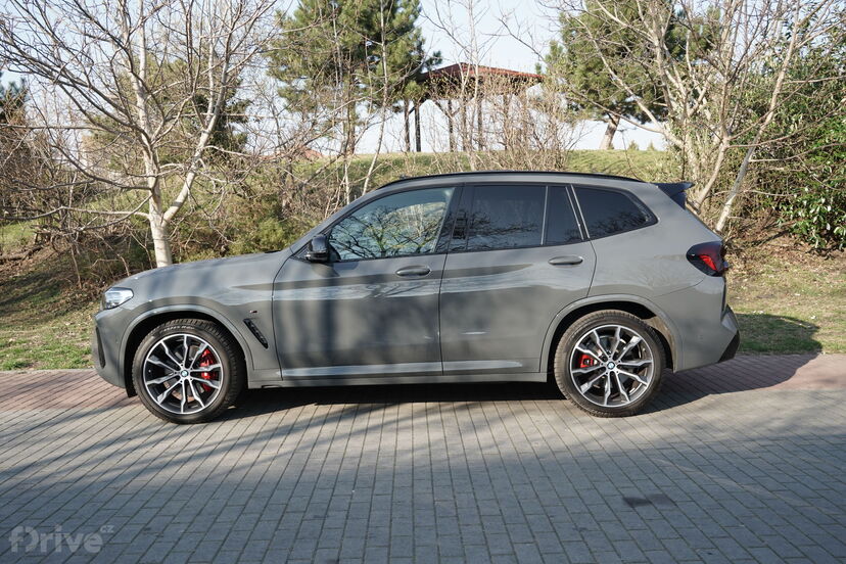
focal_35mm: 30
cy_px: 282
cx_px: 423
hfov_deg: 61.9
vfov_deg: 43.6
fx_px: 705
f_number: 8
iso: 320
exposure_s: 1/200
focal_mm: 30
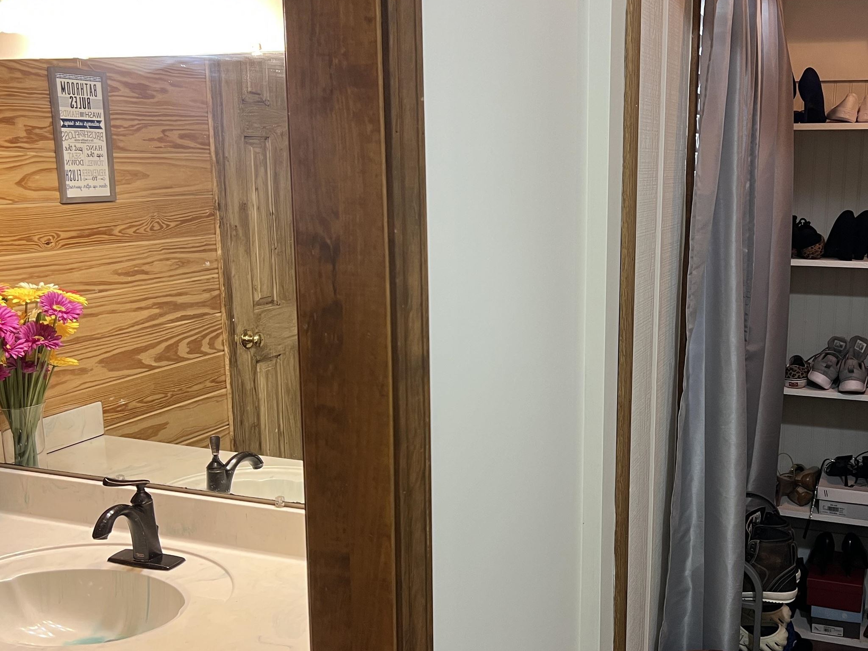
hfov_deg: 47.1
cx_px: 576
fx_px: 978
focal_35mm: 39
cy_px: 354
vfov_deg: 36.8
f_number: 1.5
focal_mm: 5.7
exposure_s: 1/60
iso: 125
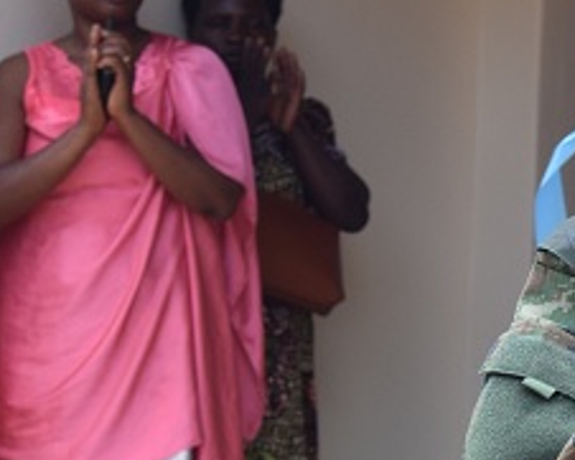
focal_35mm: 245
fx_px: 4179
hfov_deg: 7.7
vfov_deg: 6.3
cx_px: 818
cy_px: 374
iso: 400
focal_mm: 55
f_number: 8
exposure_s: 1/250
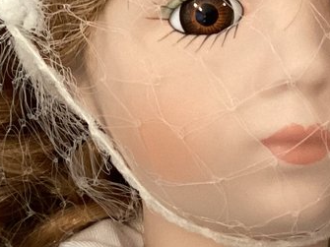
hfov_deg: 14.1
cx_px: 133
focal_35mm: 140
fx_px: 1334
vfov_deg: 10.6
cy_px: 51
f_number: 2.4
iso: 320
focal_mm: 3.3
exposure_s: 1/40
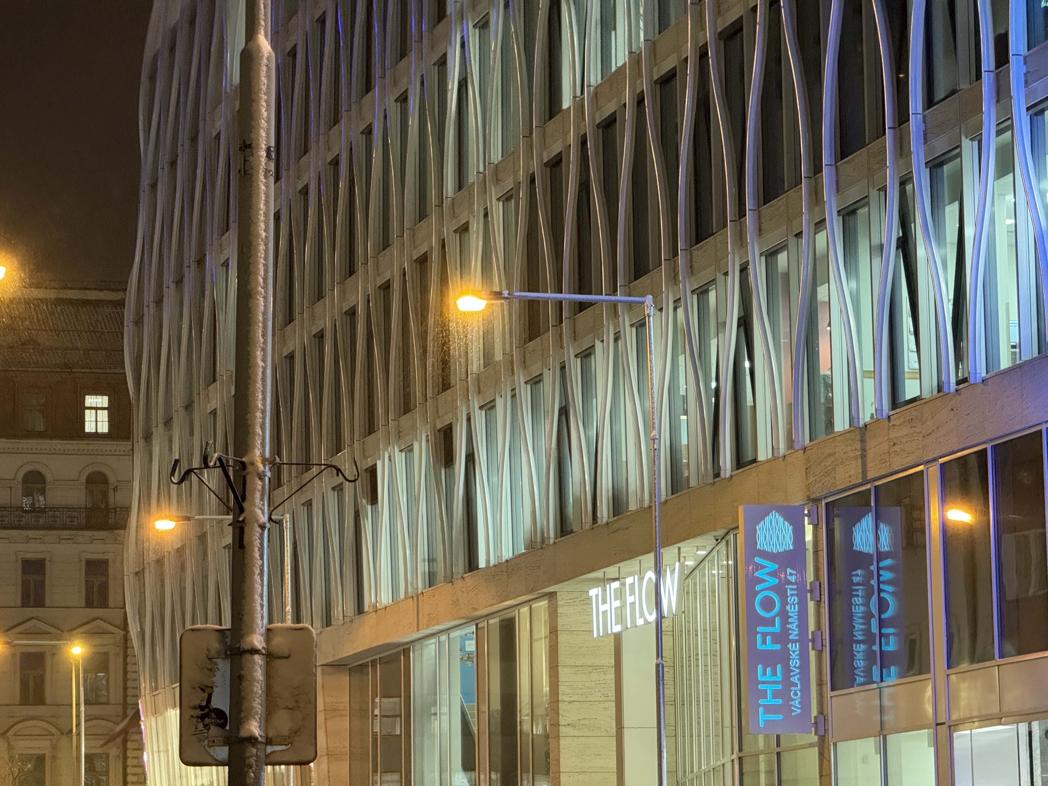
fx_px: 3633
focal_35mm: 120
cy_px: 393
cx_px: 524
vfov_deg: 12.3
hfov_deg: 16.4
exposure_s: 1/33
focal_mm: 15.66
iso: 800
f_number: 2.8
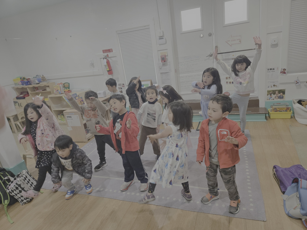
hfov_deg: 73.9
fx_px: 204
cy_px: 115
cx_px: 154
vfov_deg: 58.9
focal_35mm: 23
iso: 320
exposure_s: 1/120
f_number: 1.8
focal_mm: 5.4
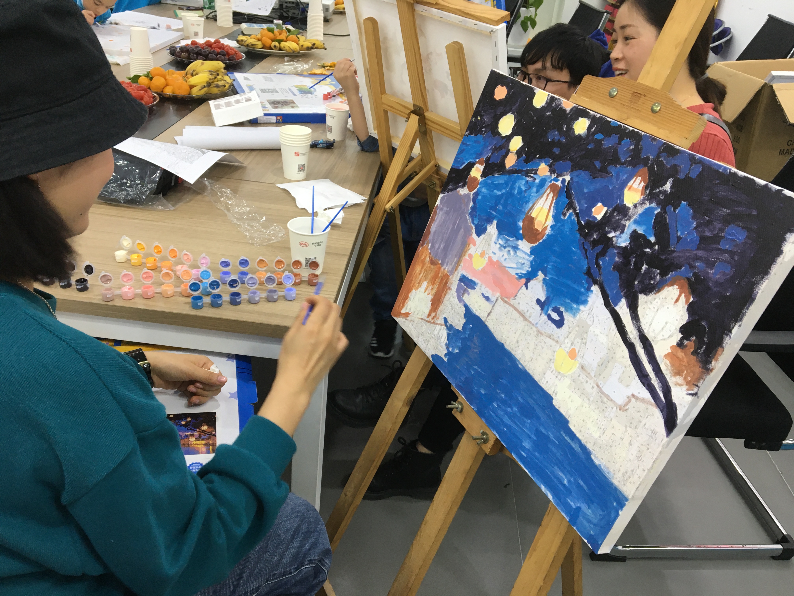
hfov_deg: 61.7
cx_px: 397
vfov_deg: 48.2
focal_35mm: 29
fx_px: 665
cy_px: 298
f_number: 2.2
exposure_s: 1/33
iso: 64
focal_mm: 4.15
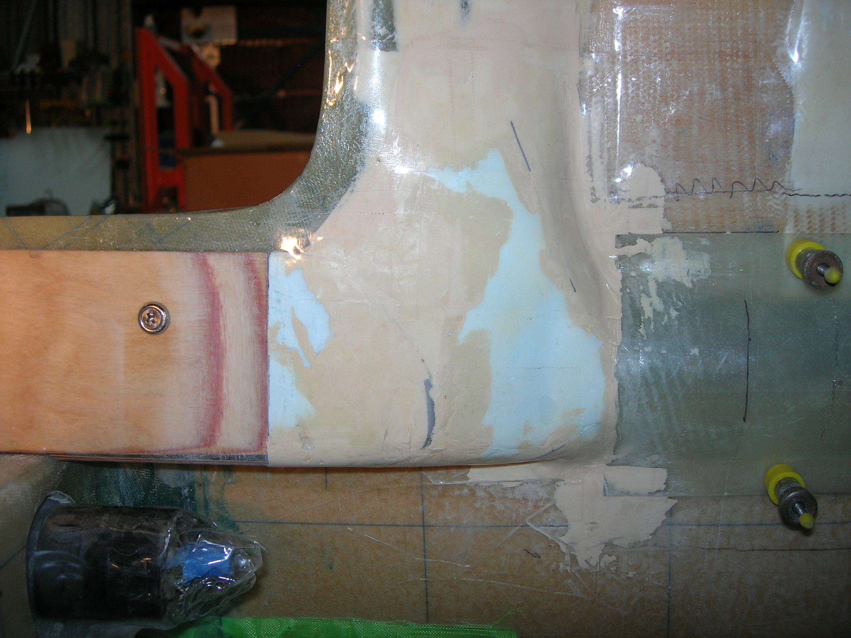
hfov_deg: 49.0
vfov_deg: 37.7
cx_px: 426
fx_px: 934
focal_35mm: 38
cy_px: 319
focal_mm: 7.8
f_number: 2.8
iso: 64
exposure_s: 1/60.1
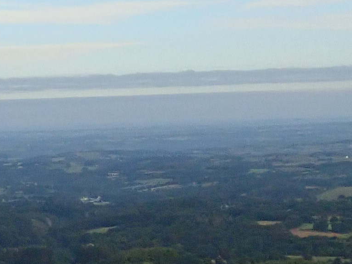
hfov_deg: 15.0
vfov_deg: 11.4
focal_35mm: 130
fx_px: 1322
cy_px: 102
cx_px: 52
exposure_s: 1/500
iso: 400
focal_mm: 4.5
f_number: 8
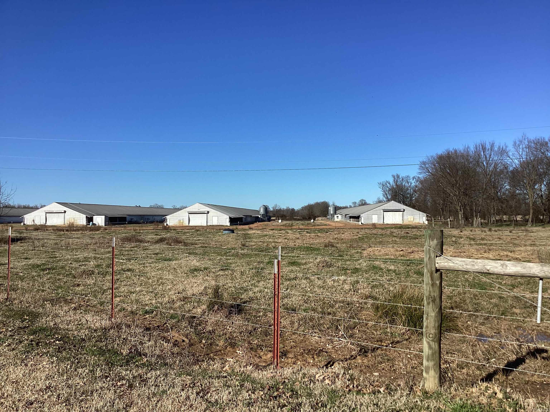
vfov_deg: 45.4
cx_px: 275
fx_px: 493
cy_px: 206
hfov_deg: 58.4
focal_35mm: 31
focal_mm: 3.3
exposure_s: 1/1733
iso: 25
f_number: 2.4
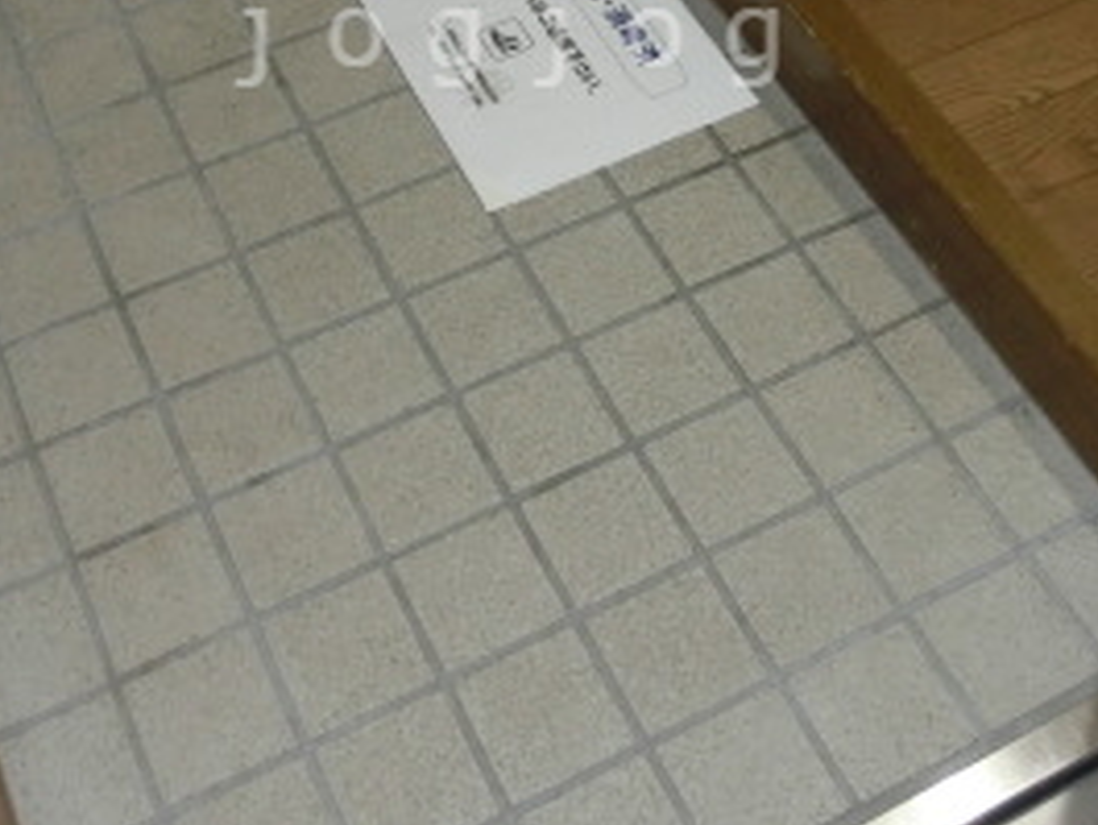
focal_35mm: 58
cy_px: 37
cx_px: 518
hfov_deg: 33.2
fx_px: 1841
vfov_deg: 24.3
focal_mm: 4.24
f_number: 3
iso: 400
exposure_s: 1/20
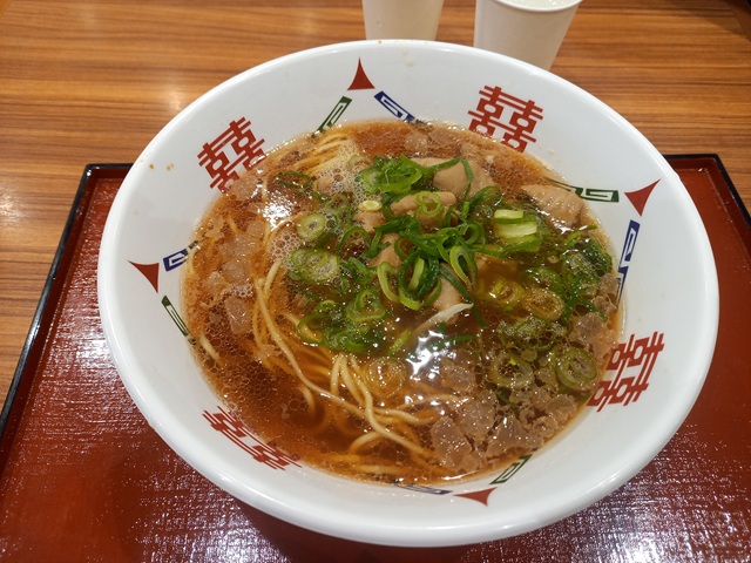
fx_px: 542
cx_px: 376
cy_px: 282
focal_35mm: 25
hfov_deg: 69.4
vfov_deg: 54.9
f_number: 1.8
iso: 125
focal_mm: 4.65
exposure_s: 1/60
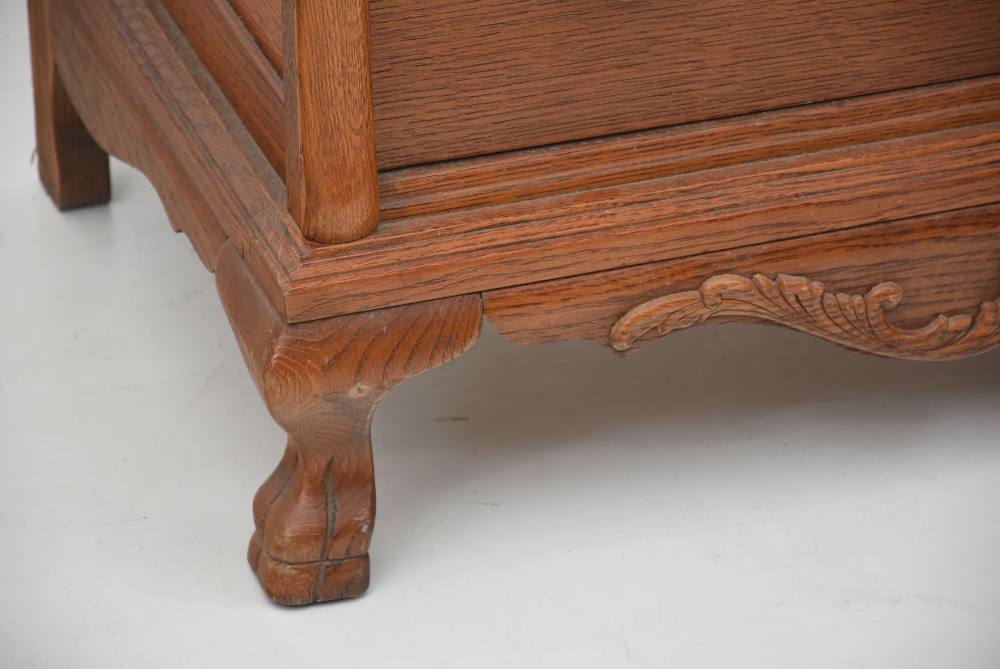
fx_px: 5838
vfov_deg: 6.6
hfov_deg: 9.8
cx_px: 500
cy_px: 334
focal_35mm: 210
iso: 200
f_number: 7.1
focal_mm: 140
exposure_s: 1/125
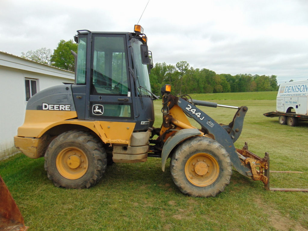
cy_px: 116
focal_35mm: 25
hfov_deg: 69.4
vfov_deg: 54.9
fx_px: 222
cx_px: 154
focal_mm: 4.5
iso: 80
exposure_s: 1/800
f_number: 3
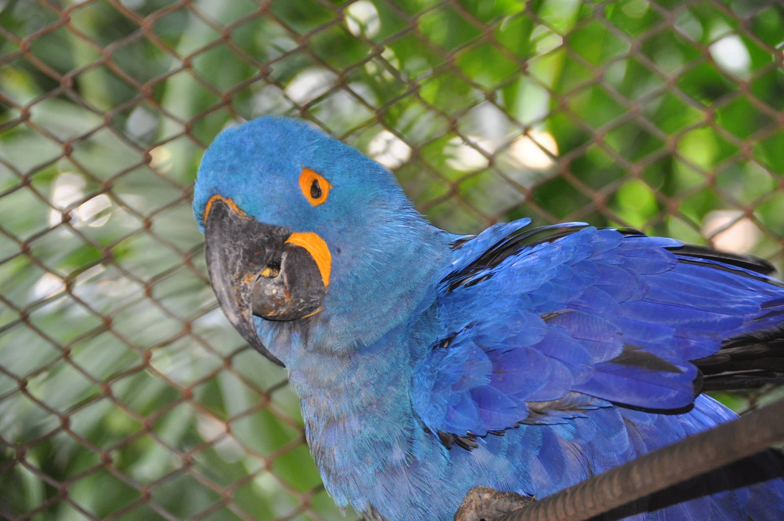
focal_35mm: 232
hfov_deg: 8.9
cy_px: 260
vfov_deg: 5.9
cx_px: 392
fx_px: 5058
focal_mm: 155
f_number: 5.6
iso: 800
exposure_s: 1/60
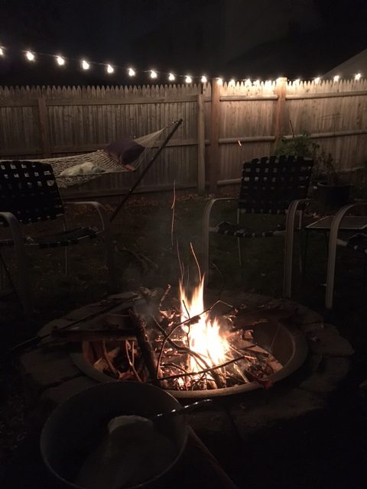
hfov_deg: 48.2
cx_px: 184
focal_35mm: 29
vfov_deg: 61.7
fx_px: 410
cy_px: 244
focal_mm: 4.15
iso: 1000
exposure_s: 1/15
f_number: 2.2
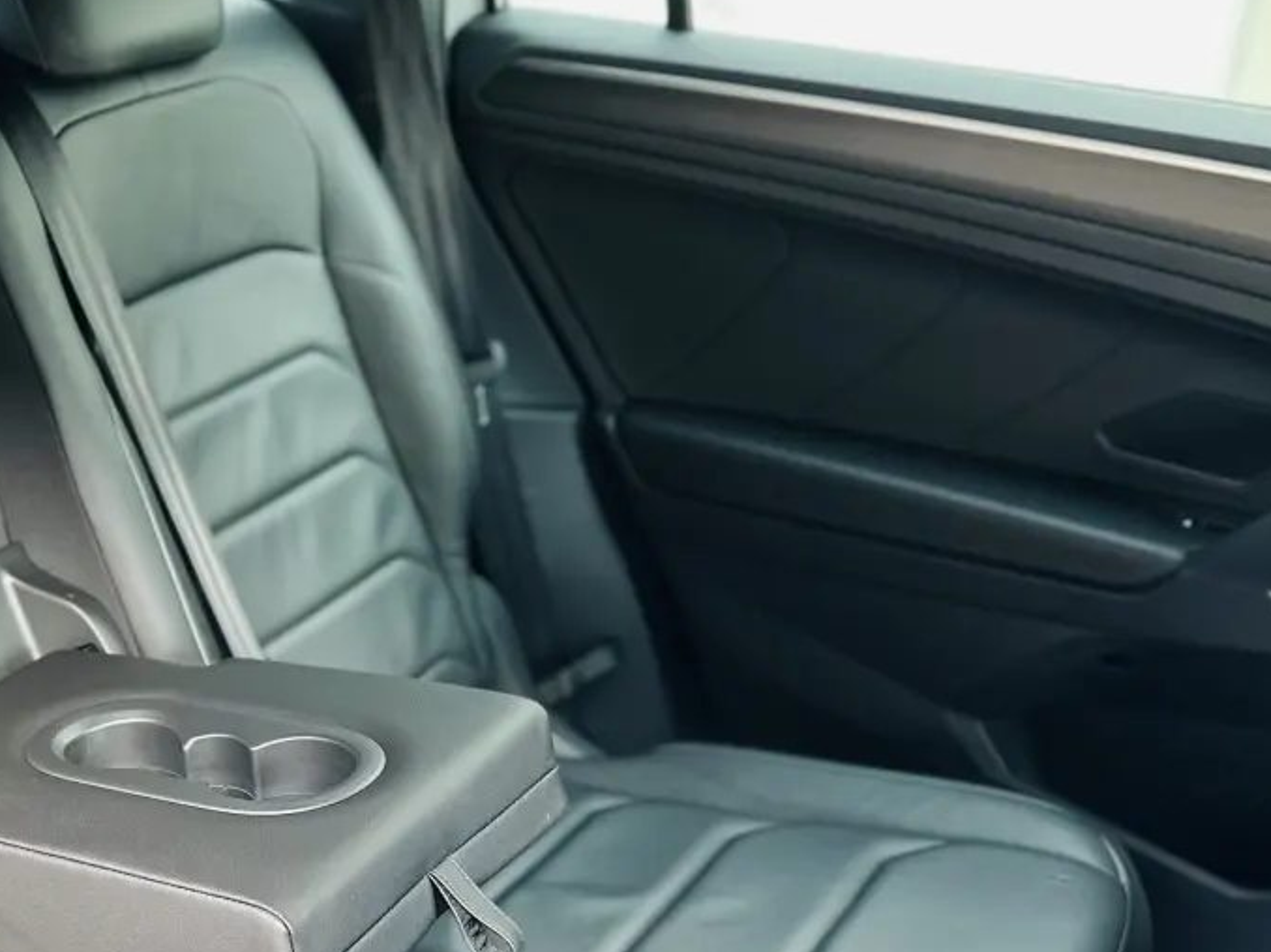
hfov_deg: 34.6
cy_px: 626
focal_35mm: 51
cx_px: 49
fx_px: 1872
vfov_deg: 28.4
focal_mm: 6.86
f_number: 1.78
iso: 125
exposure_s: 1/121
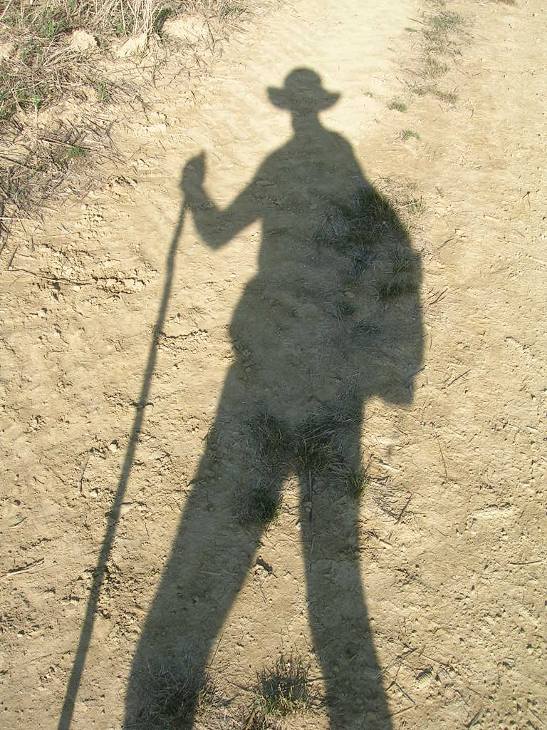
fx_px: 737
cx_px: 274
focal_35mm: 35
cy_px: 365
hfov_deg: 40.7
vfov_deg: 52.6
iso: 50
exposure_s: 1/327
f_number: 4.8
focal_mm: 5.4
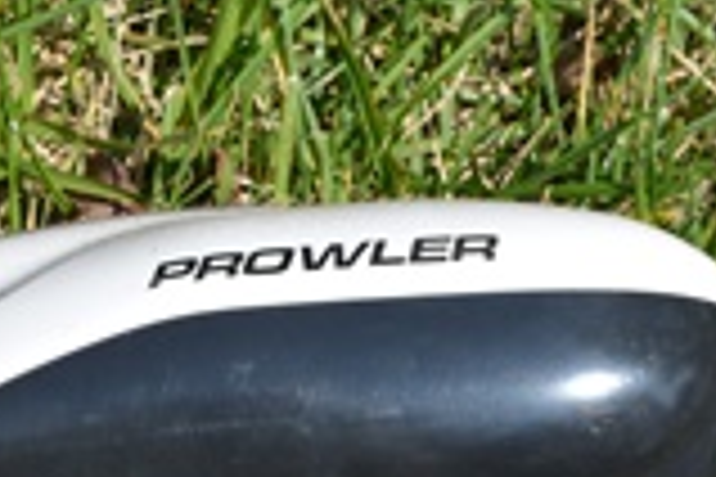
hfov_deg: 8.6
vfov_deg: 5.7
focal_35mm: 238
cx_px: -18
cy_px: 896
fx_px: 4733
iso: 160
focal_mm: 42
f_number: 8
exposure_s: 1/250
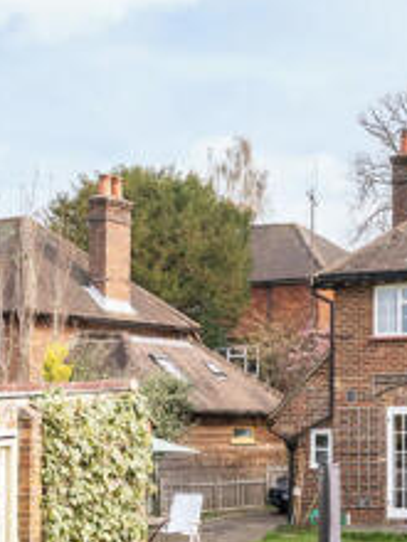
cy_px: 393
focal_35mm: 83
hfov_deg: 16.9
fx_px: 1301
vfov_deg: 23.4
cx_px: 501
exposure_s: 1/1250
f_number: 7.1
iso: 1600
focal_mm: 29
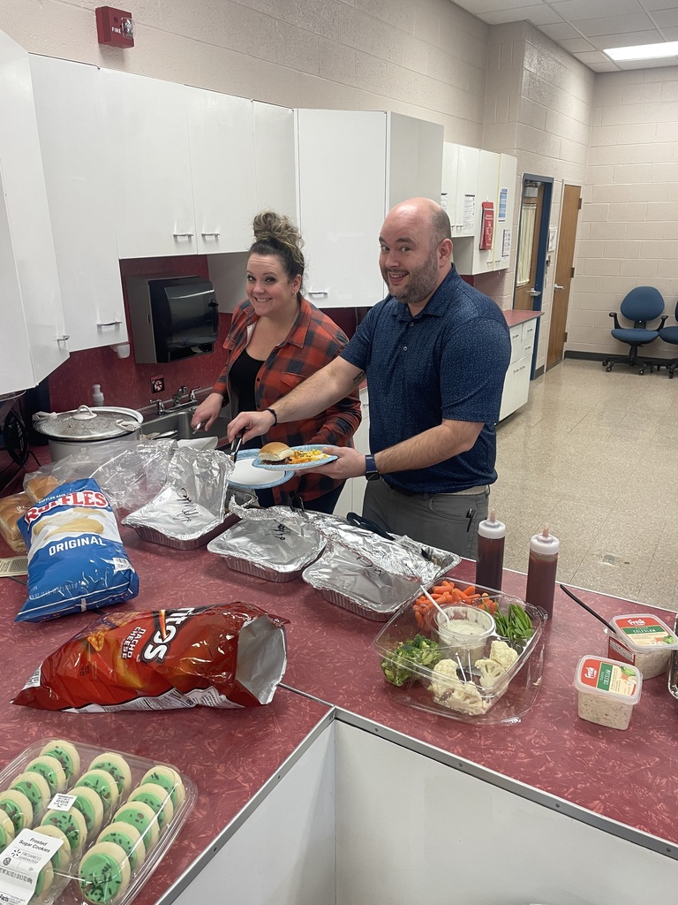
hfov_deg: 53.1
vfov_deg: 67.3
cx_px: 339
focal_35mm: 26
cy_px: 452
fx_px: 679
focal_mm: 4.2
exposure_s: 1/60
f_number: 1.6
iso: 80
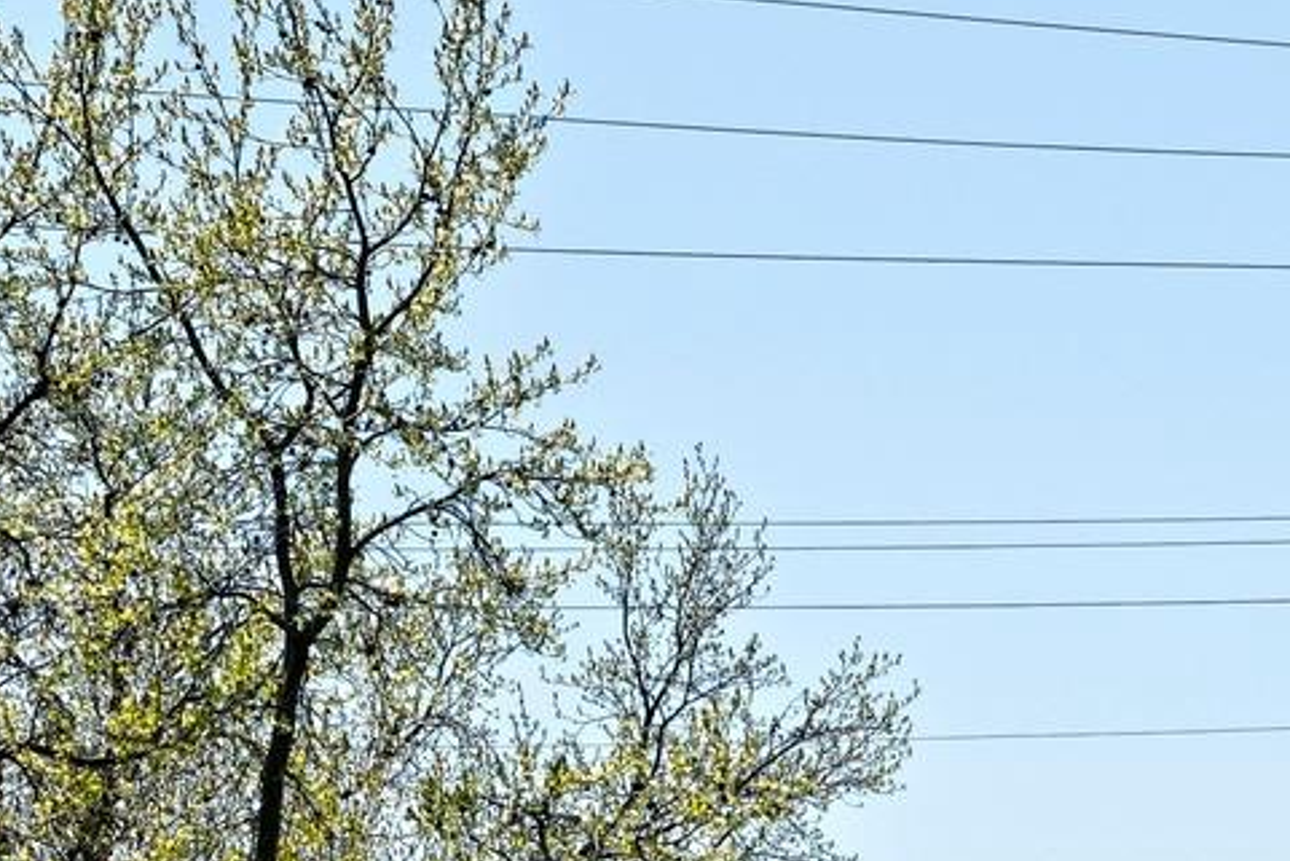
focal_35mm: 298
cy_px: 1607
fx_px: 10681
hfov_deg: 6.9
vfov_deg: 4.6
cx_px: 1164
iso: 320
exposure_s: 1/640
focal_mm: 70
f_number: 10
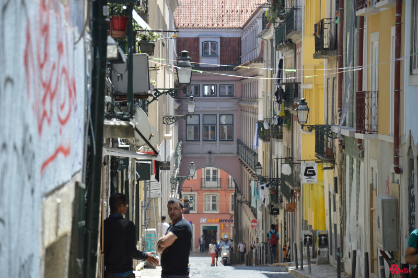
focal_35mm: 158
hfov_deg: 13.1
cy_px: 139
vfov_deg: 8.7
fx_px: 1827
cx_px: 209
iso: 100
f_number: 6.3
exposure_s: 1/160
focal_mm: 105
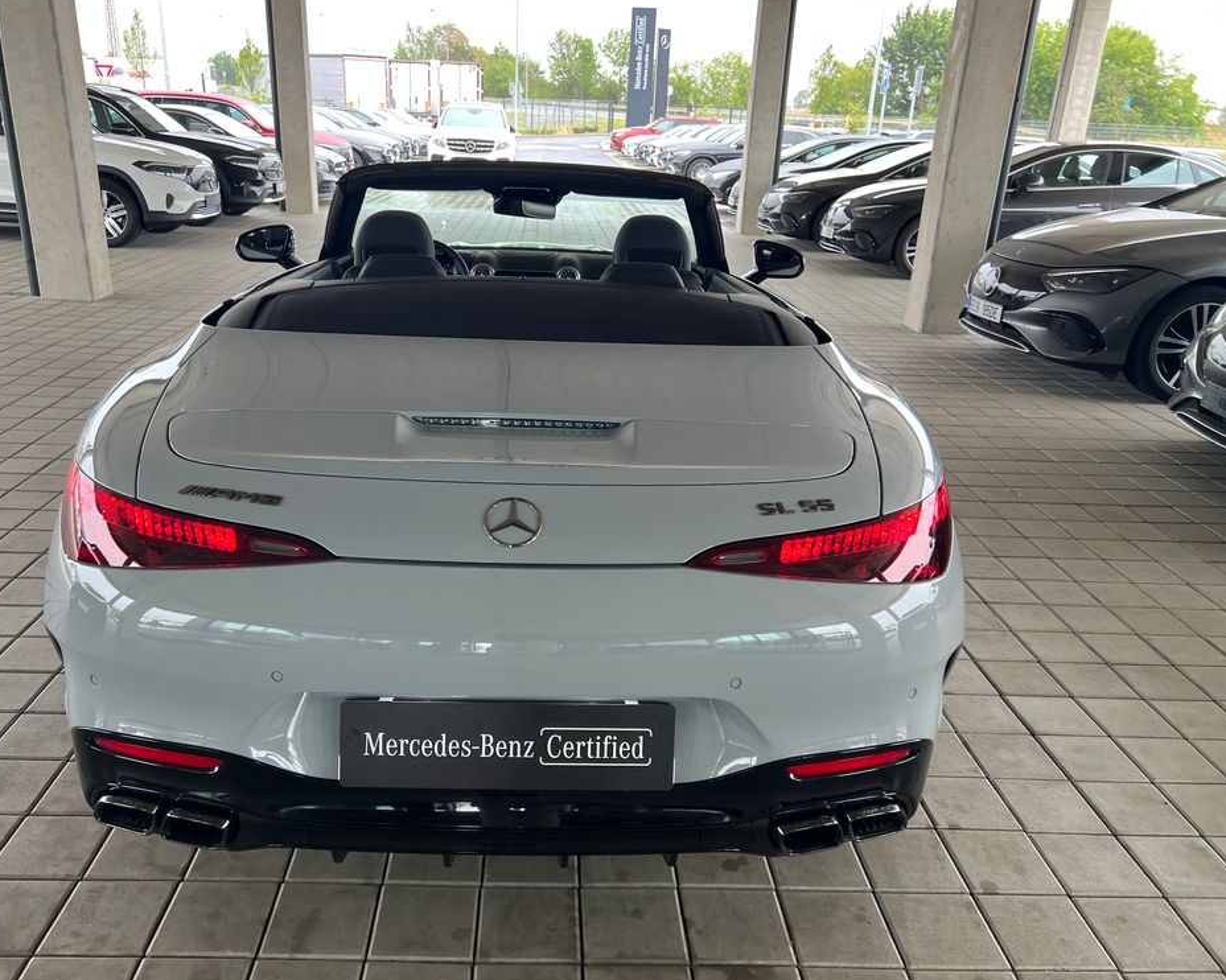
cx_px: 558
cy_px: 493
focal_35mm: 28
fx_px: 1016
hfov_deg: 62.1
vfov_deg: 51.5
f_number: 1.5
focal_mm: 5.7
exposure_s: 1/152
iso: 40
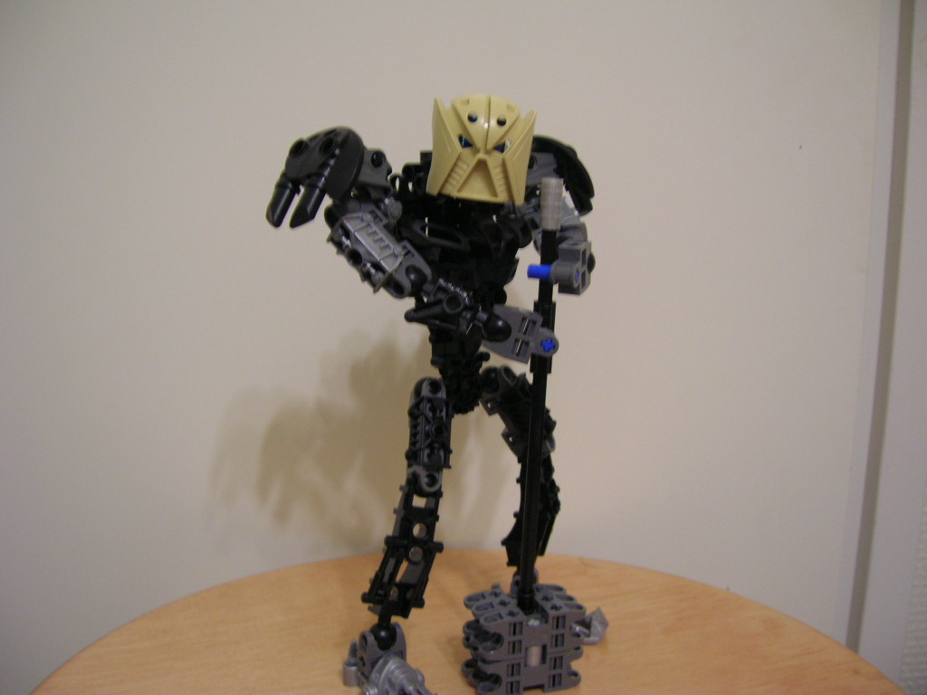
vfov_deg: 41.8
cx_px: 464
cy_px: 348
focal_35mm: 34
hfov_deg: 54.0
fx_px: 911
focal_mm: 5.7
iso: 82
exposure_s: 1/4.3
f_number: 2.9
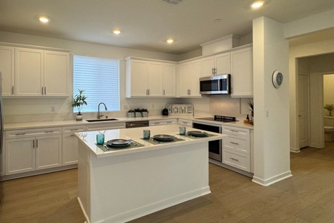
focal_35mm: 20
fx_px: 186
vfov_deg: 61.7
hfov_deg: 82.5
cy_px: 95
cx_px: 128
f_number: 2.2
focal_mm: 2.22
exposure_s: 1/120
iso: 125
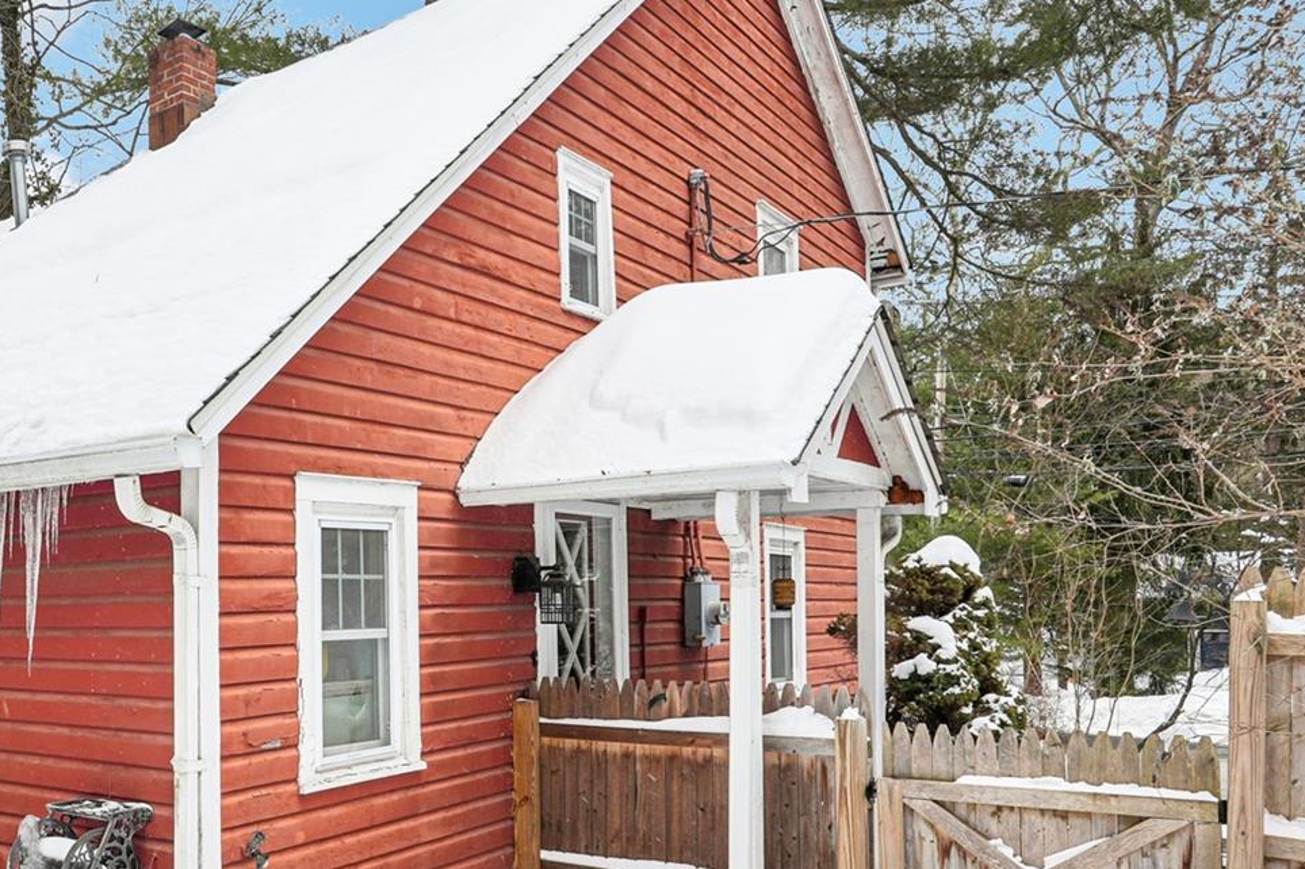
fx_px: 1232
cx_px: 264
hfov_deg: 52.3
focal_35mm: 34
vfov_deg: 38.4
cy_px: 588
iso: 100
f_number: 8
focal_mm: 16
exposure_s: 1/100
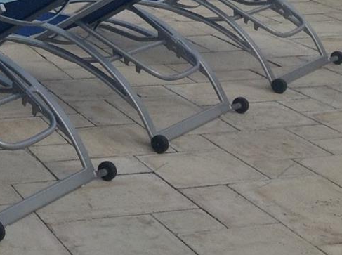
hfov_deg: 16.0
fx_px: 1134
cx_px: -133
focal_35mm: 115
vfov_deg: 12.3
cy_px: -122
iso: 50
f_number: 2.4
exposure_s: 1/2016
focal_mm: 4.28
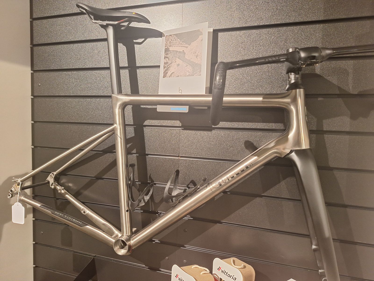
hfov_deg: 73.9
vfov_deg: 58.9
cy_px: 140
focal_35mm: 23
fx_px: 248
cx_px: 187
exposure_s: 1/50
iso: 125
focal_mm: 5.54
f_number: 1.8
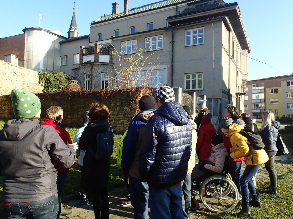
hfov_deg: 69.4
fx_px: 212
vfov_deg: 54.9
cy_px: 110
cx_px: 146
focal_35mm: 25
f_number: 2.8
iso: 100
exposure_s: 1/500
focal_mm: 4.5
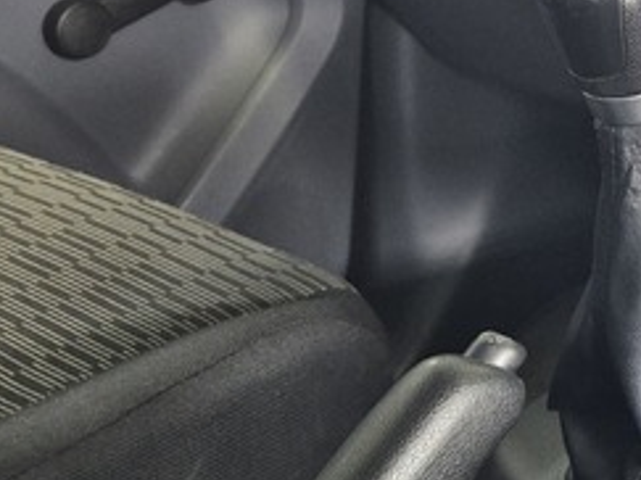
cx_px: 855
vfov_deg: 14.9
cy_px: -16
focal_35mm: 97
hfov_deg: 18.7
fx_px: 1795
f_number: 1.8
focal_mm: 5.4
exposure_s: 1/100
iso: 400
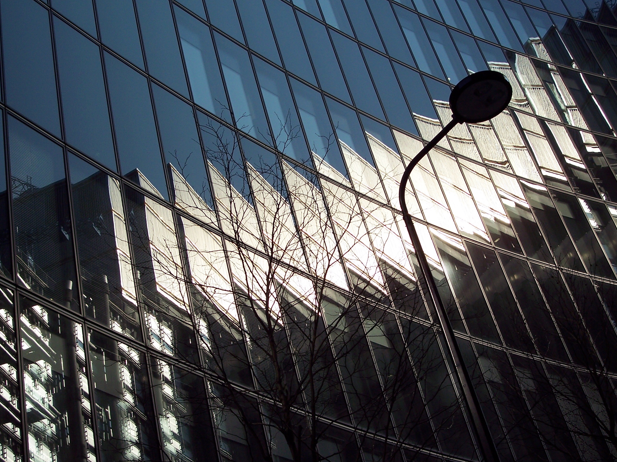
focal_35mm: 58
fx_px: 1034
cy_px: 219
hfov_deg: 33.2
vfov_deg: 25.2
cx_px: 292
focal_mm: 10.7
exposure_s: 1/500
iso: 100
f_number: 4.8
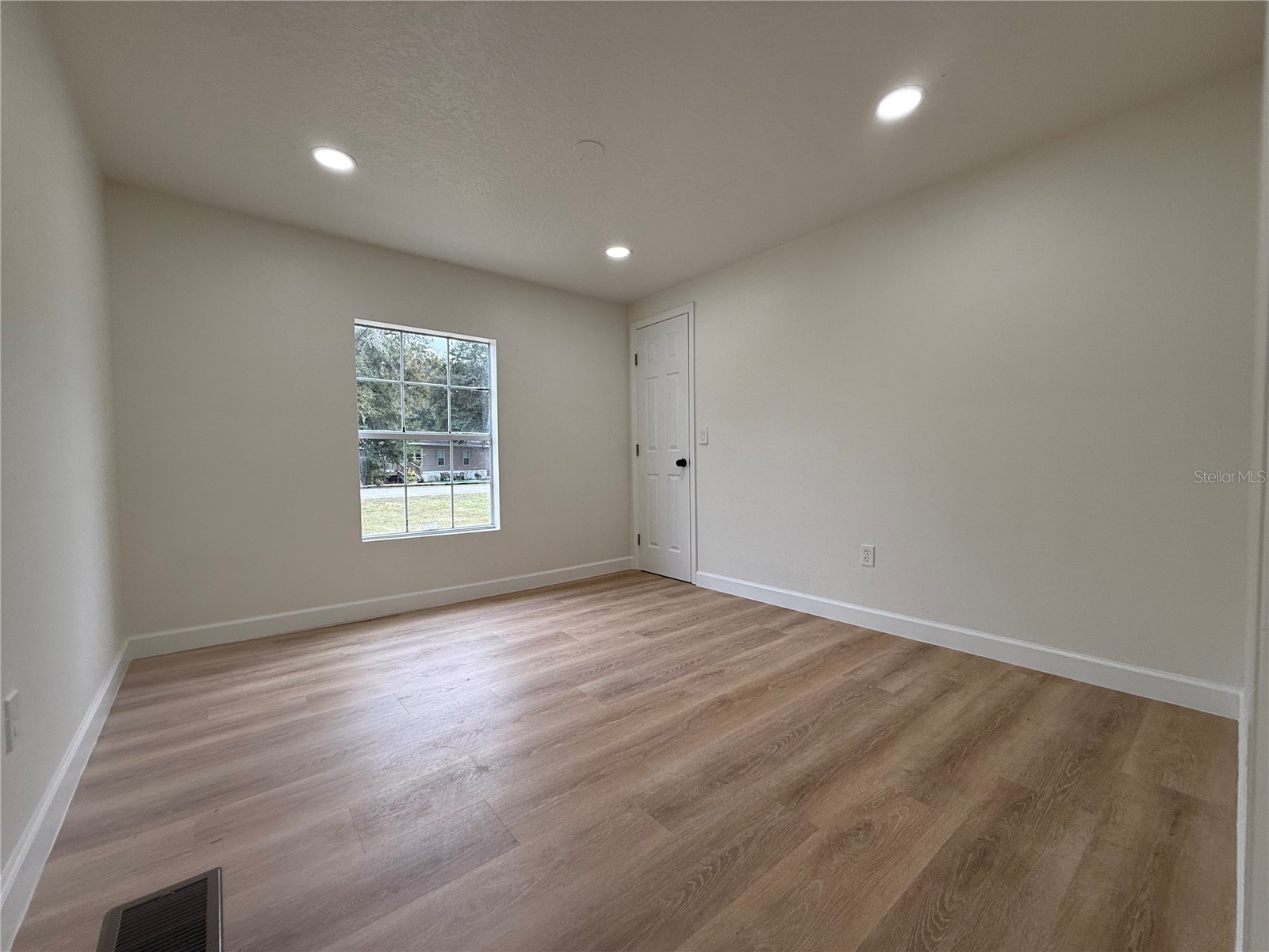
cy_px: 476
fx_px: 513
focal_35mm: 14
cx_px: 634
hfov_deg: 102.1
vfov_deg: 85.7
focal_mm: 2.22
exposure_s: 1/120
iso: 64
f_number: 2.2
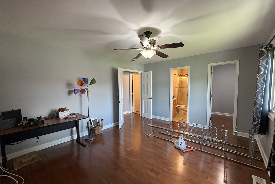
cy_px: 95
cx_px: 139
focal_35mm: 15
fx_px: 115
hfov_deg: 100.4
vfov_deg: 77.3
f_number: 2.2
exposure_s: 1/60
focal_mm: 2.22
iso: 200
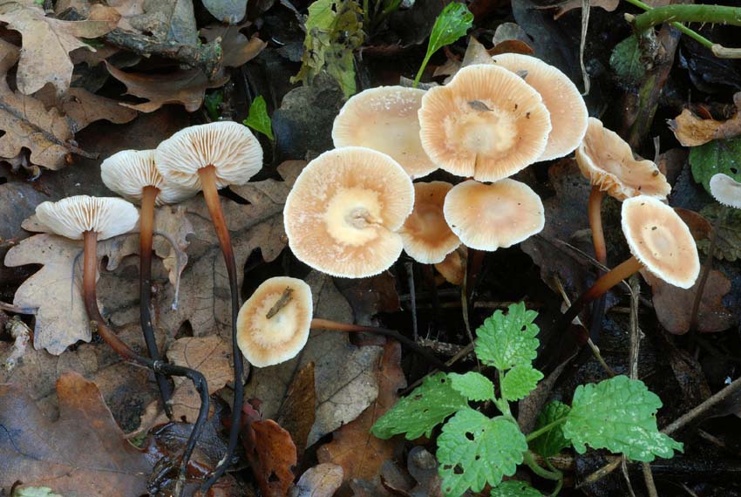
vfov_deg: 15.3
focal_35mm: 90
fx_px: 1856
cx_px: 370
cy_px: 248
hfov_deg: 22.6
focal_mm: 60
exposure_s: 2.5
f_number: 32
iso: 200
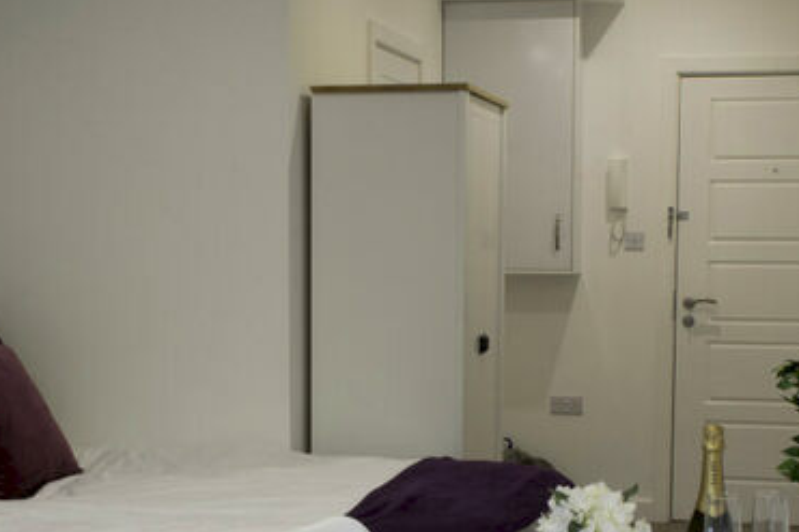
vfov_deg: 19.9
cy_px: 400
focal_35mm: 68
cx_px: 362
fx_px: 1508
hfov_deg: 29.7
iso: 100
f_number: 16
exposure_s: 2.5
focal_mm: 24
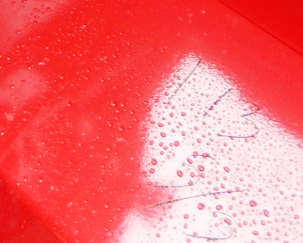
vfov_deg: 14.9
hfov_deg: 17.8
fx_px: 807
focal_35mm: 90
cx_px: -213
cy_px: -190
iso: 125
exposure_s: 1/30
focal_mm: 4
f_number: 3
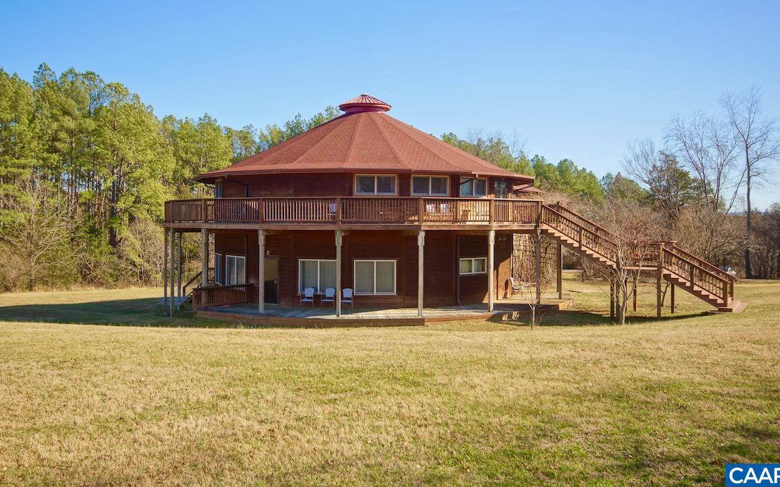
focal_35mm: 33
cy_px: 218
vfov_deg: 38.3
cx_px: 377
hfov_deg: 58.1
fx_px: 701
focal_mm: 20
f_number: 8
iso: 100
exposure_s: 1/125
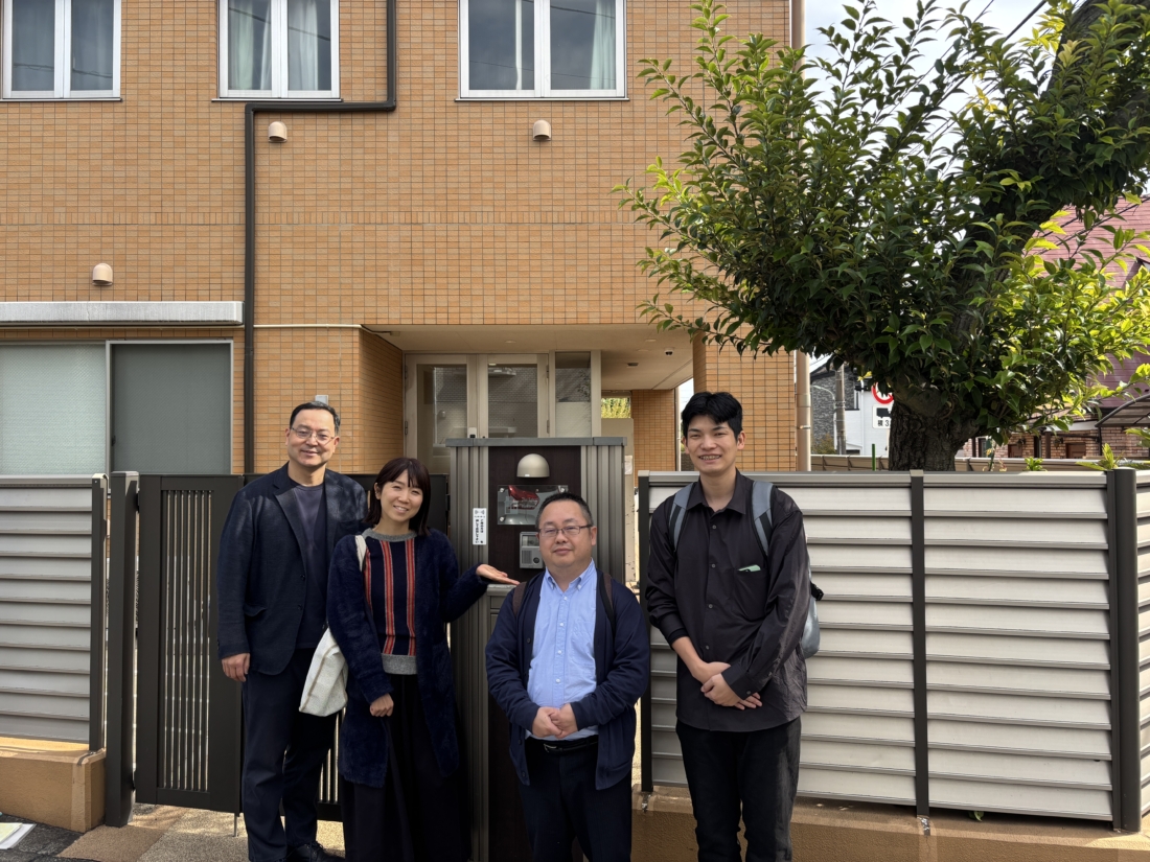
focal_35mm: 26
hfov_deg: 67.3
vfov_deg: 53.1
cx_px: 575
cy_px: 431
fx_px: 864
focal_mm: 5.96
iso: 50
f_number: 1.6
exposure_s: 1/837
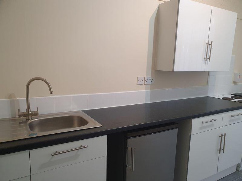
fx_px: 182
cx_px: 121
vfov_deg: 53.1
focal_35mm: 26
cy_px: 90
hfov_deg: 67.3
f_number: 2.4
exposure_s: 1/50
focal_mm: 4.32
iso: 320
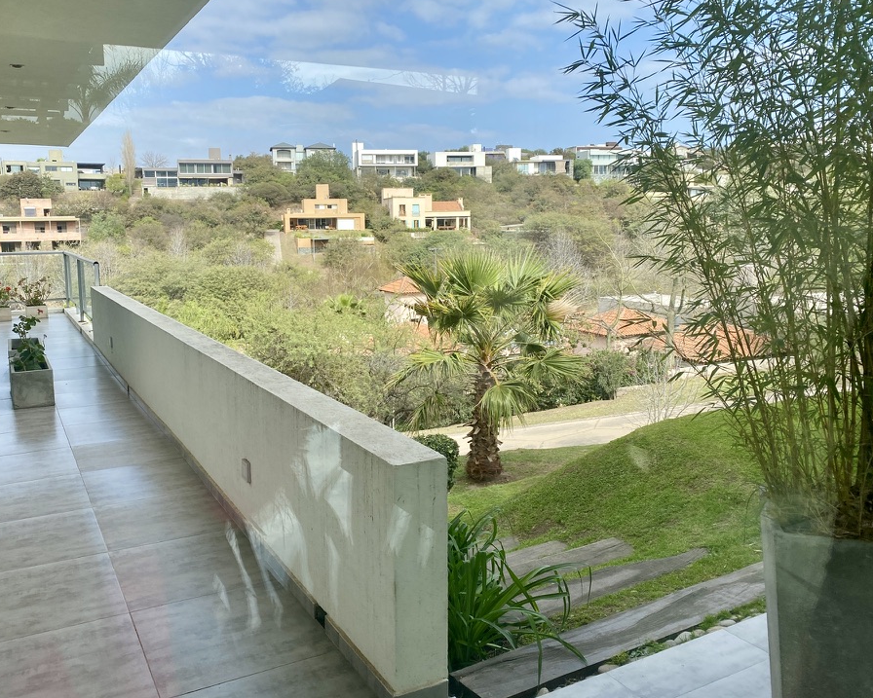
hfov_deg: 60.4
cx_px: 406
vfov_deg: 50.0
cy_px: 332
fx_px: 749
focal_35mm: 29
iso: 32
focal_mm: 4.25
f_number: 1.8
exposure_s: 1/1193
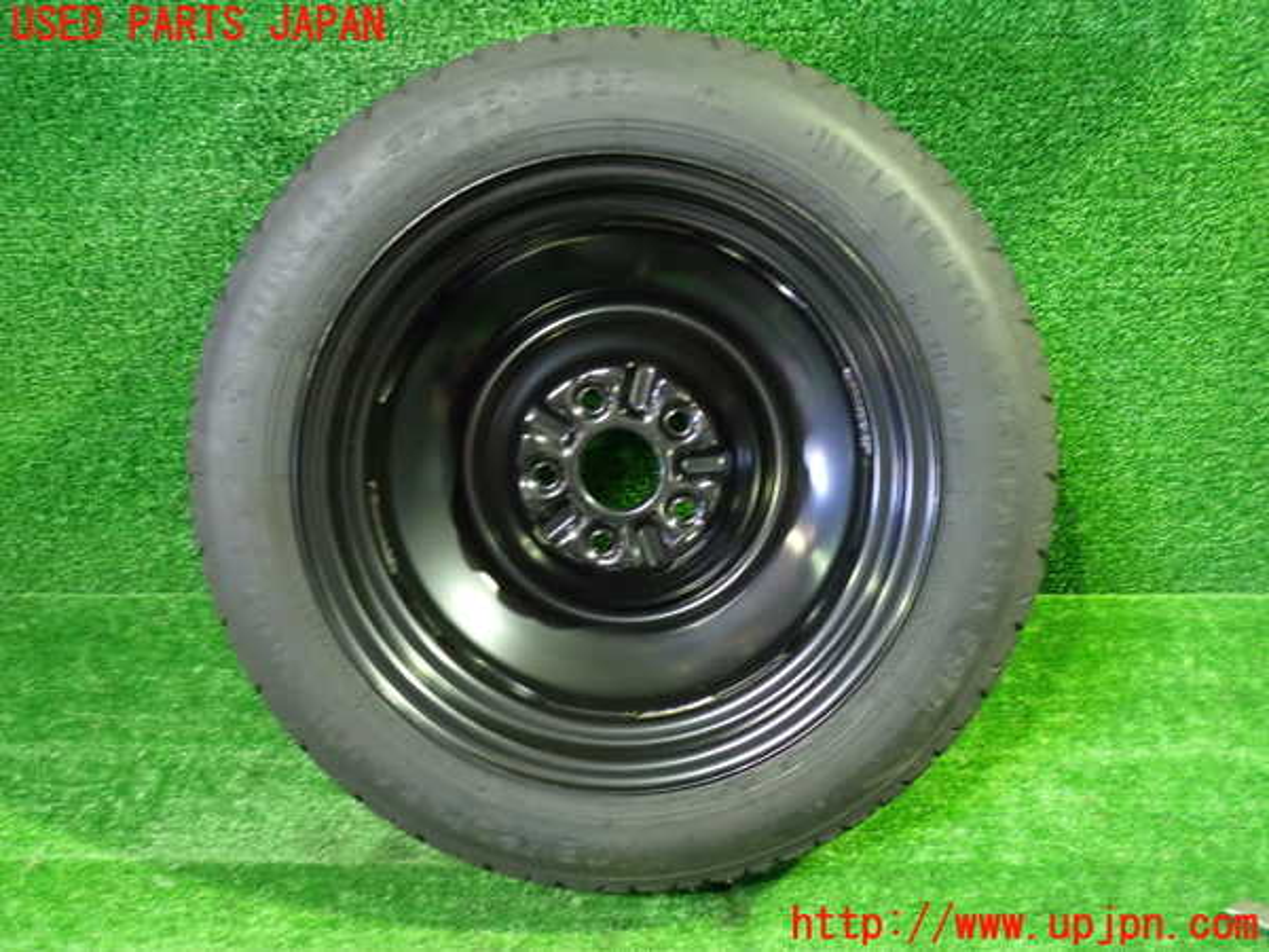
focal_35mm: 30
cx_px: 634
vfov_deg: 46.8
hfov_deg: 60.0
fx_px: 1100
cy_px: 476
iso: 800
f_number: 2.3
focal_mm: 5.4
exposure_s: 1/20
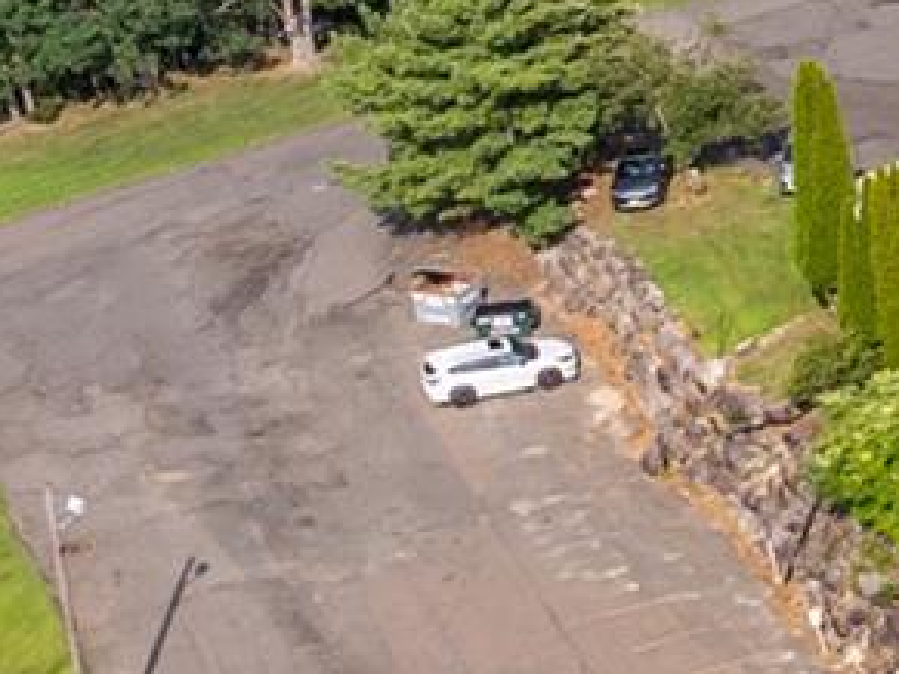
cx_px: 2073
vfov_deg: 8.7
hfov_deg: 10.3
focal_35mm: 169
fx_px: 4387
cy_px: 32
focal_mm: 12.29
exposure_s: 1/1250
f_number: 2.8
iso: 100
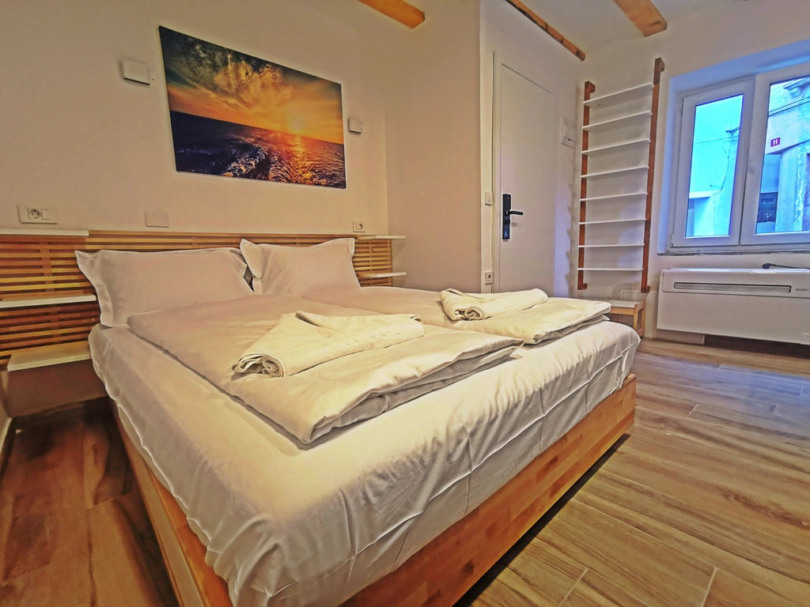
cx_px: 405
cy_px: 304
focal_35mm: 16
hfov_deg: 94.5
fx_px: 374
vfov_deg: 78.1
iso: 400
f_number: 2.2
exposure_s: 1/50
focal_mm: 2.35
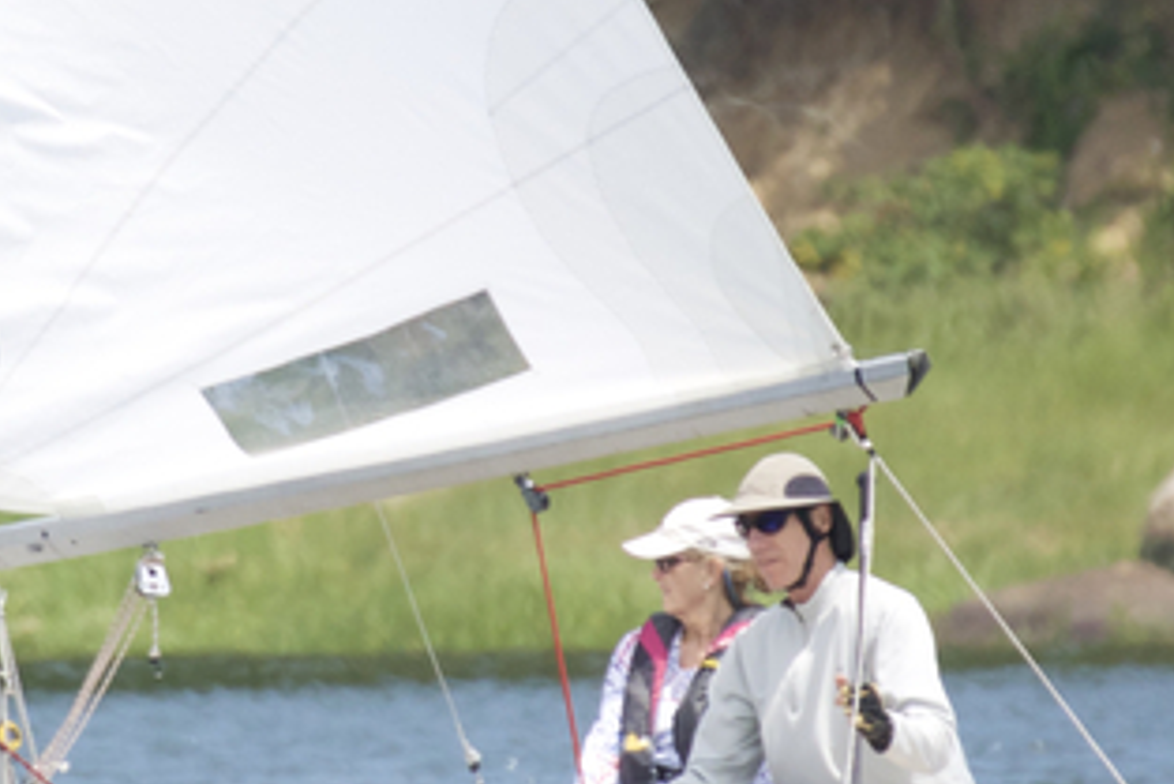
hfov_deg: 0.8
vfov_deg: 0.5
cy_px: 272
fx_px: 86423
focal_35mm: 2649
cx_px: 289
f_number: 5.6
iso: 200
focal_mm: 300
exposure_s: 1/500
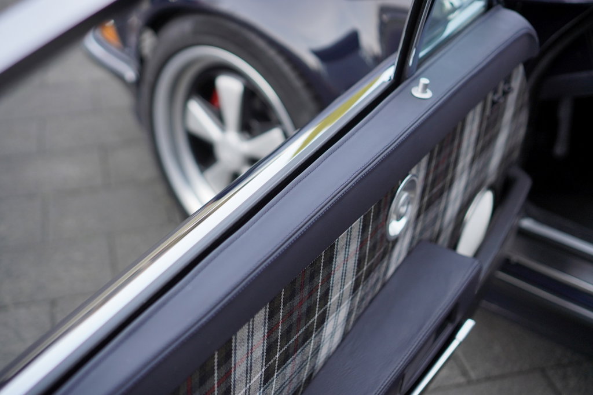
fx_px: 865
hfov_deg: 37.8
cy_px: 198
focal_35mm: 52
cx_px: 296
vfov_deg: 25.8
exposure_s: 1/2000
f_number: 2.2
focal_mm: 35
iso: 320
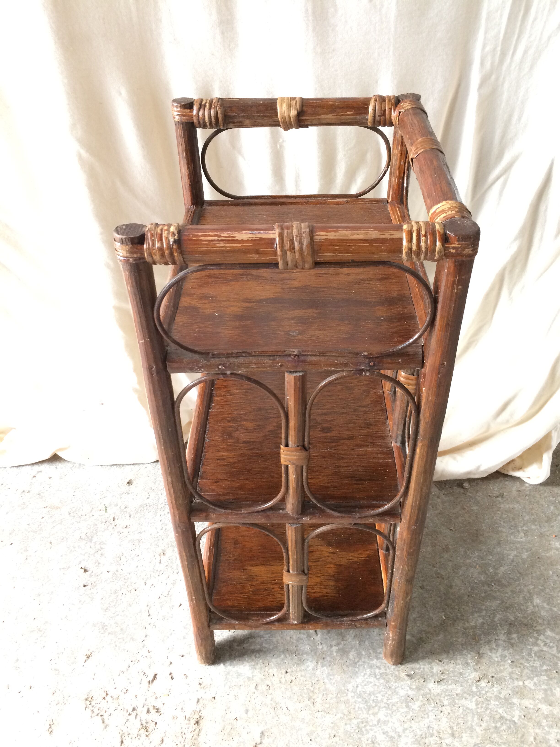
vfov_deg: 61.7
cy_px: 374
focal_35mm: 29
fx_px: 626
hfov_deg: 48.2
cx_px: 280
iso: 200
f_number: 2.2
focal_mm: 4.15
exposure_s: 1/33
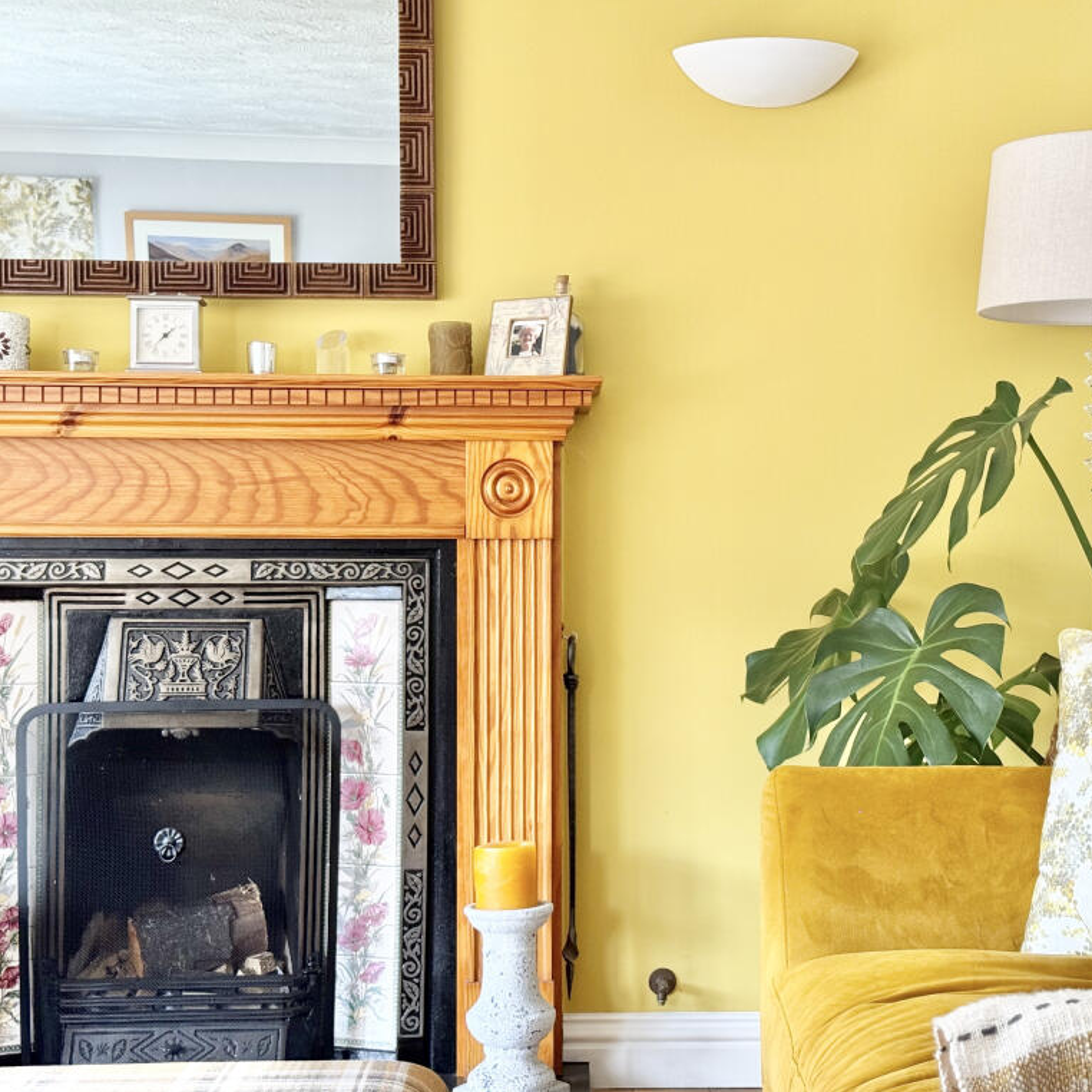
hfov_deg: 30.0
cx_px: 664
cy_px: 547
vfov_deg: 30.0
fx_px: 2034
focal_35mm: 57
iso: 125
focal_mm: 6.76
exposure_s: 1/60
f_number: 1.78
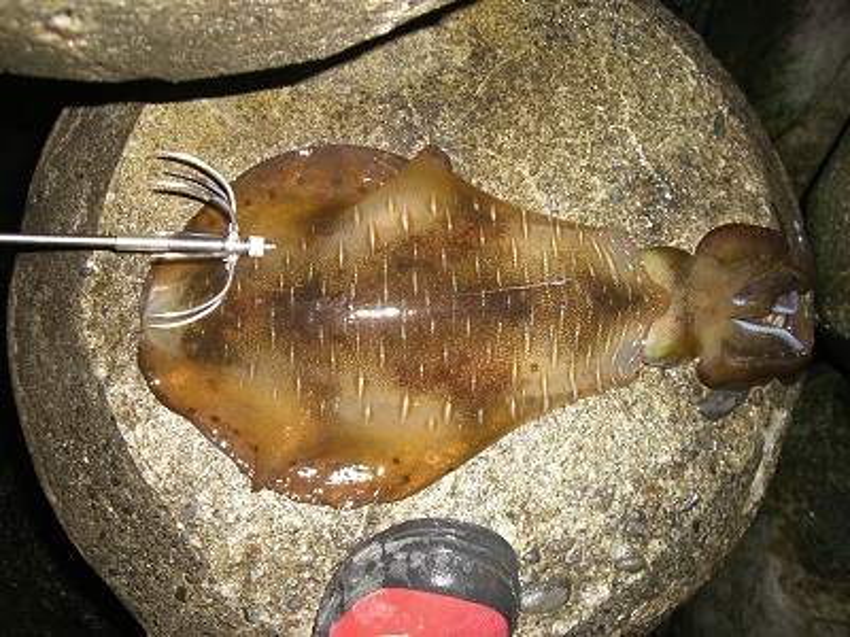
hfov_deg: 49.0
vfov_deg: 37.7
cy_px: 318
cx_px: 425
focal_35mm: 38
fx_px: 933
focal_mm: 6.2
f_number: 2.7
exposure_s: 1/60
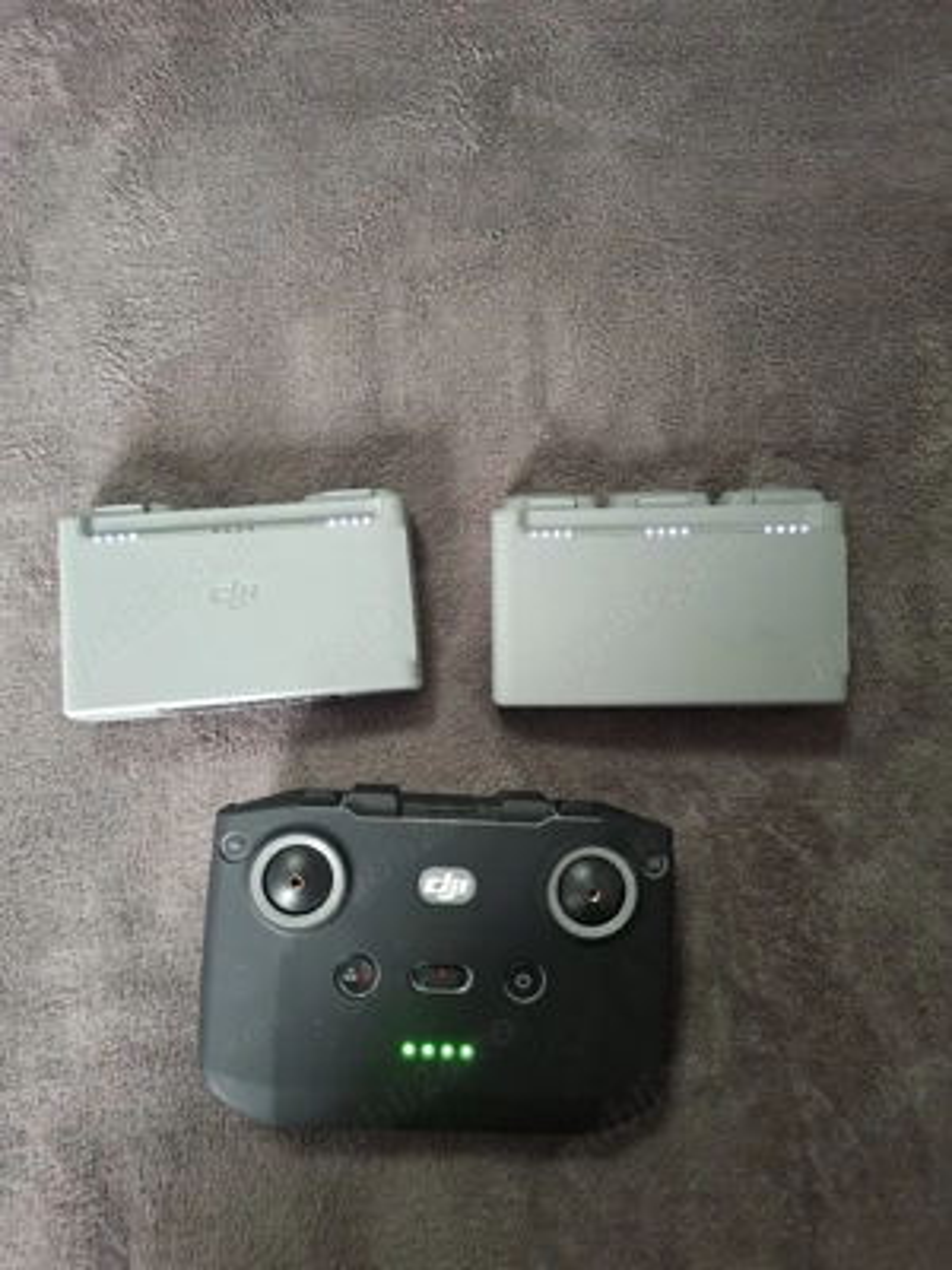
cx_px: 476
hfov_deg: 58.9
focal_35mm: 23
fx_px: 843
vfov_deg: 73.9
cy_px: 635
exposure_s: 1/33
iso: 400
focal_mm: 5.54
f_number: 1.8
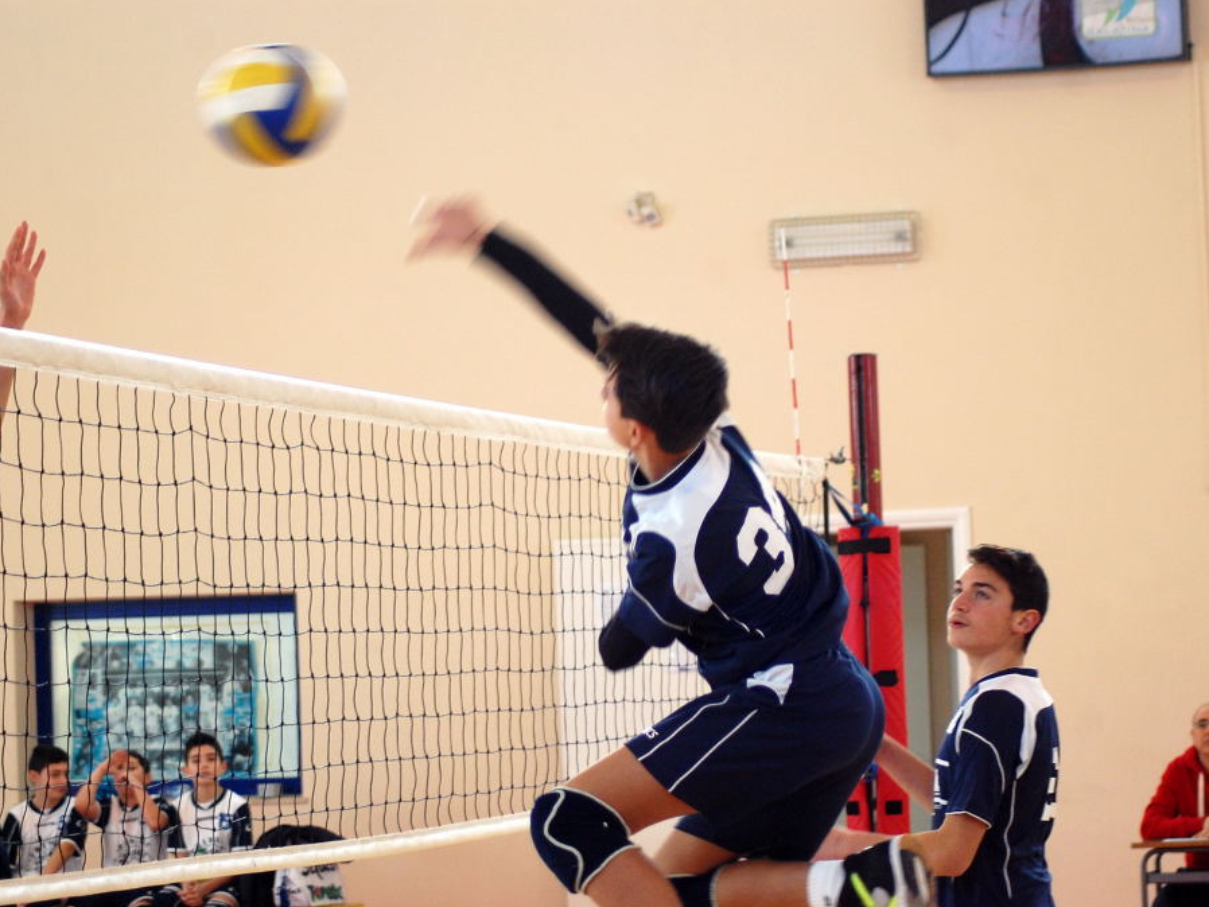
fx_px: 4018
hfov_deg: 17.1
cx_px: 611
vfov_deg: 12.9
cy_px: 453
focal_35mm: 115
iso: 800
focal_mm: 70
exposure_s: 1/250
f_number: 4
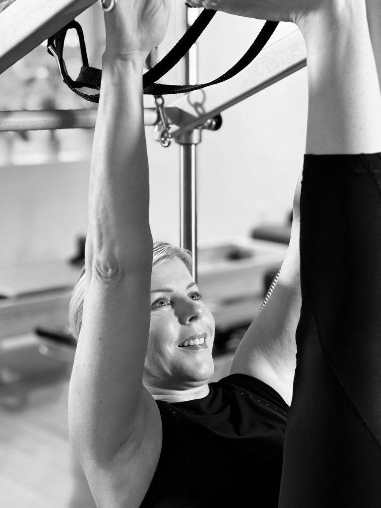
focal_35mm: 77
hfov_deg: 19.1
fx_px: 1130
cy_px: 254
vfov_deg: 25.3
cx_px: 190
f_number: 2.8
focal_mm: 9
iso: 320
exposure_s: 1/30
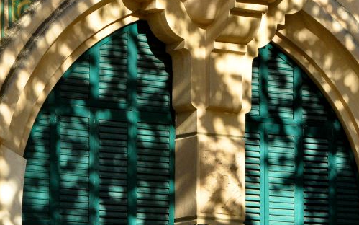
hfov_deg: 8.9
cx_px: 217
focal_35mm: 235
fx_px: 2300
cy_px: 144
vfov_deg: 5.6
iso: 1600
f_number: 7.1
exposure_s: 1/1250
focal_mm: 75
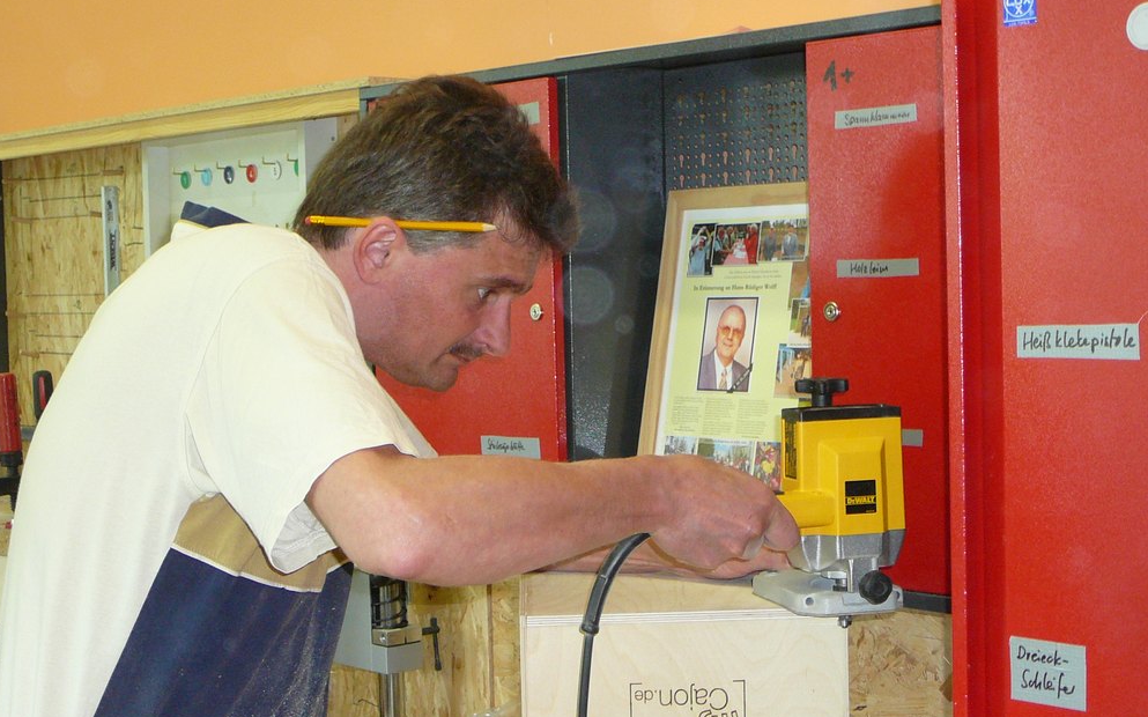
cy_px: 426
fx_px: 1971
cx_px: 571
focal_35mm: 63
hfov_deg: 32.5
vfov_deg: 20.6
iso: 160
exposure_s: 1/30
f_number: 3.5
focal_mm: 8.7
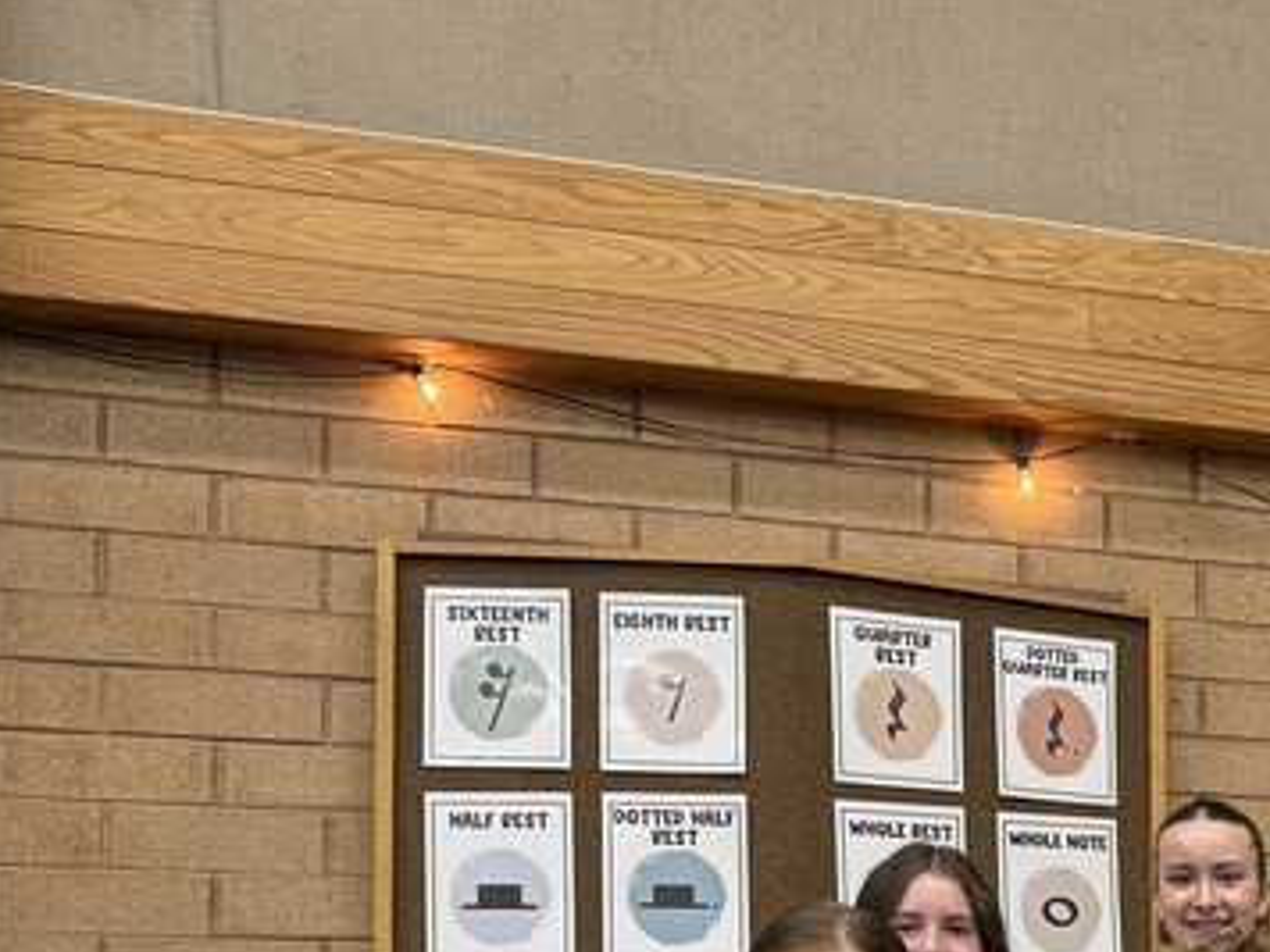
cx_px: 1445
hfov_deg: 25.8
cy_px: 1130
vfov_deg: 20.0
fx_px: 2531
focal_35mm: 69
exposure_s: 1/60
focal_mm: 6.76
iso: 160
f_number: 1.78
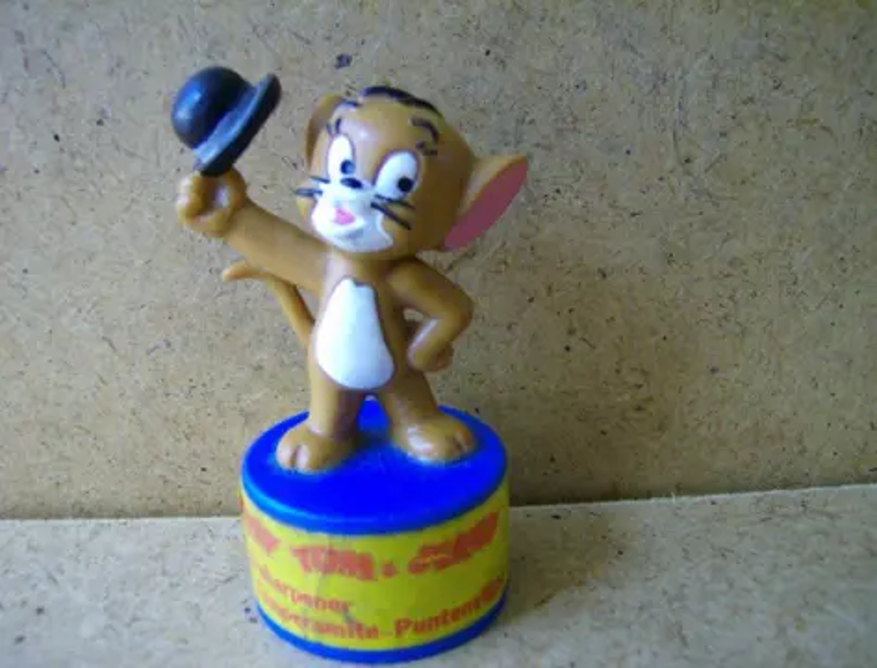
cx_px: 438
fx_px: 917
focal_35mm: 36
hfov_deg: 51.1
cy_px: 334
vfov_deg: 40.0
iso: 161
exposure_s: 1/64
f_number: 2.8
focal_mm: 6
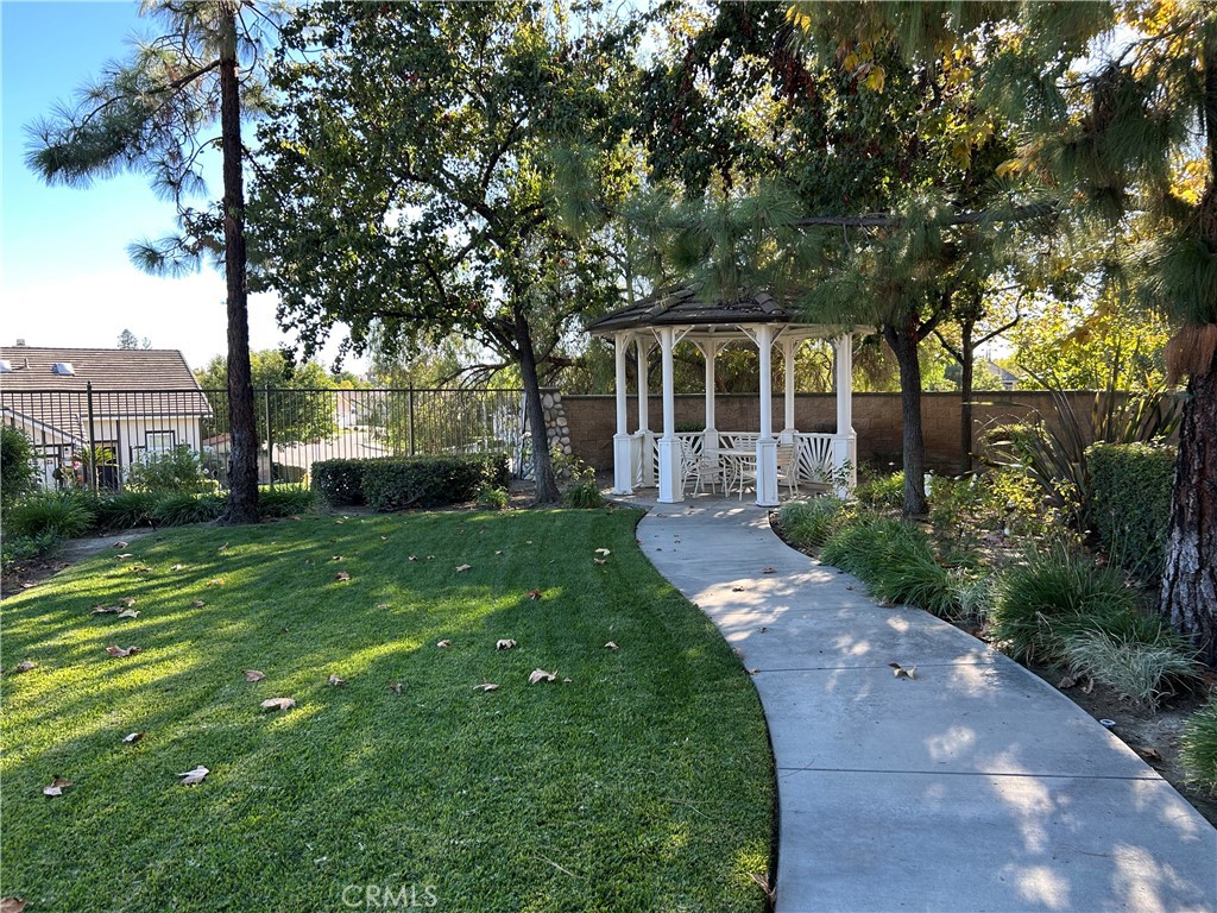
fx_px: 914
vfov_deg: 53.1
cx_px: 608
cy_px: 456
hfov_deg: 67.3
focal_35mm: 26
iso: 50
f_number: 1.5
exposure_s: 1/353
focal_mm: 5.7
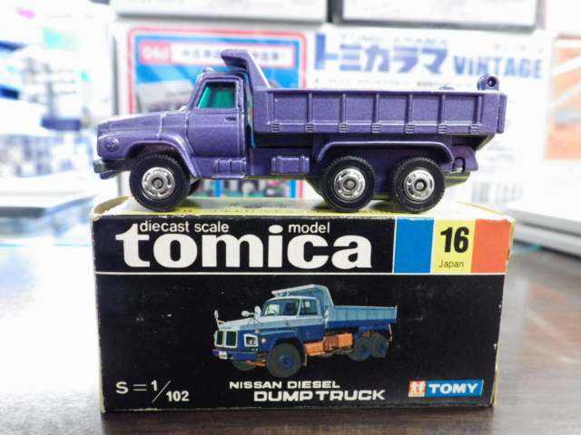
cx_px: 290
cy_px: 218
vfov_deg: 51.4
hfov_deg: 65.3
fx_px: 453
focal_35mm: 27
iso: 800
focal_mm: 4.9
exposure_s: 1/25
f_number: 3.2
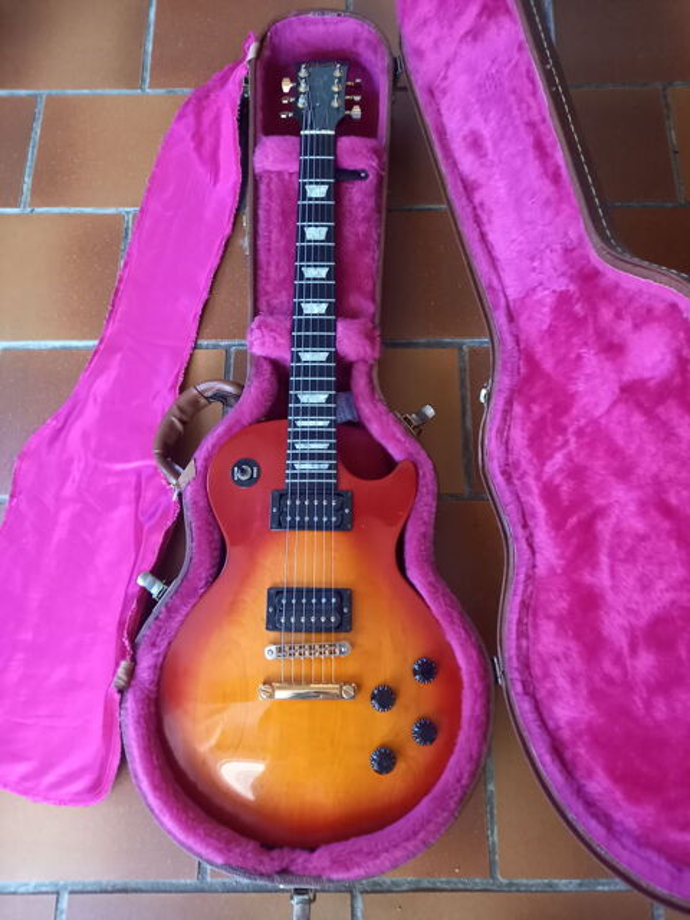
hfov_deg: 54.9
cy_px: 460
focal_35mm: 25
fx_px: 664
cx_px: 345
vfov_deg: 69.4
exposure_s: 1/25
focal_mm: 4.6
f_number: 2
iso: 500
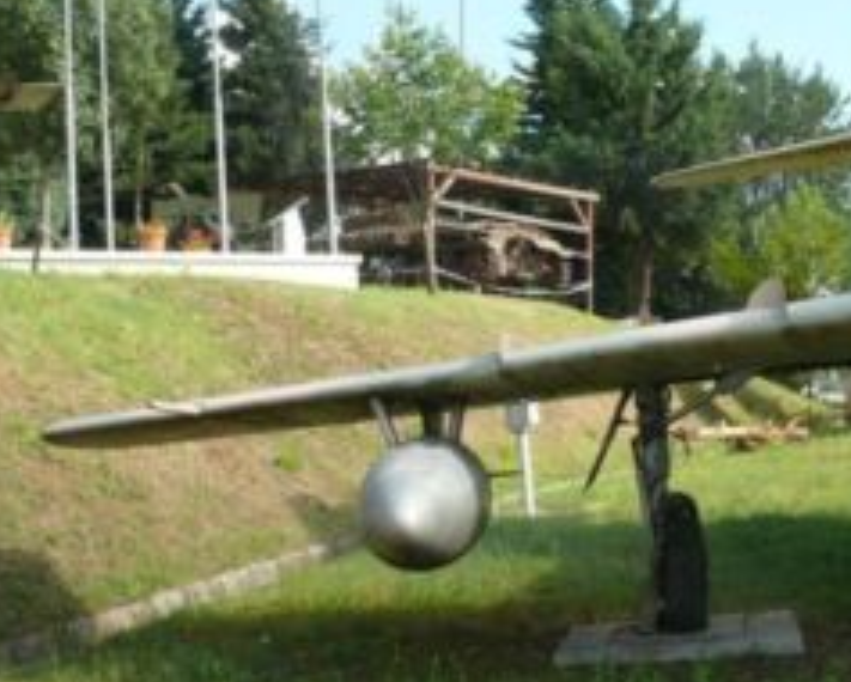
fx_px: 1815
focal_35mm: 72
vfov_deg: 21.3
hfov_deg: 26.3
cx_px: 517
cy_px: 282
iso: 100
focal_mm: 7.4
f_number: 5.6
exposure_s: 1/200
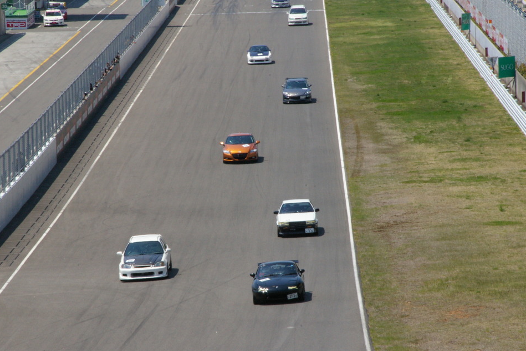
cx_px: 252
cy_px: 169
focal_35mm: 232
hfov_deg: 8.9
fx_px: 3382
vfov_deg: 5.9
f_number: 38
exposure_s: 1/125
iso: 800
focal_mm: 143
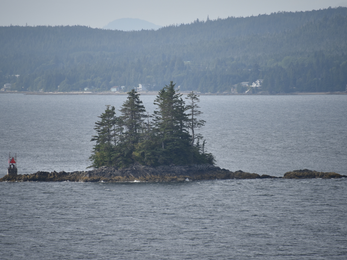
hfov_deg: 6.1
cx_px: 169
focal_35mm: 326
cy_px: 130
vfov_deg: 4.6
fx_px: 3268
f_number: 5.6
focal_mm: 300
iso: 180
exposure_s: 1/640
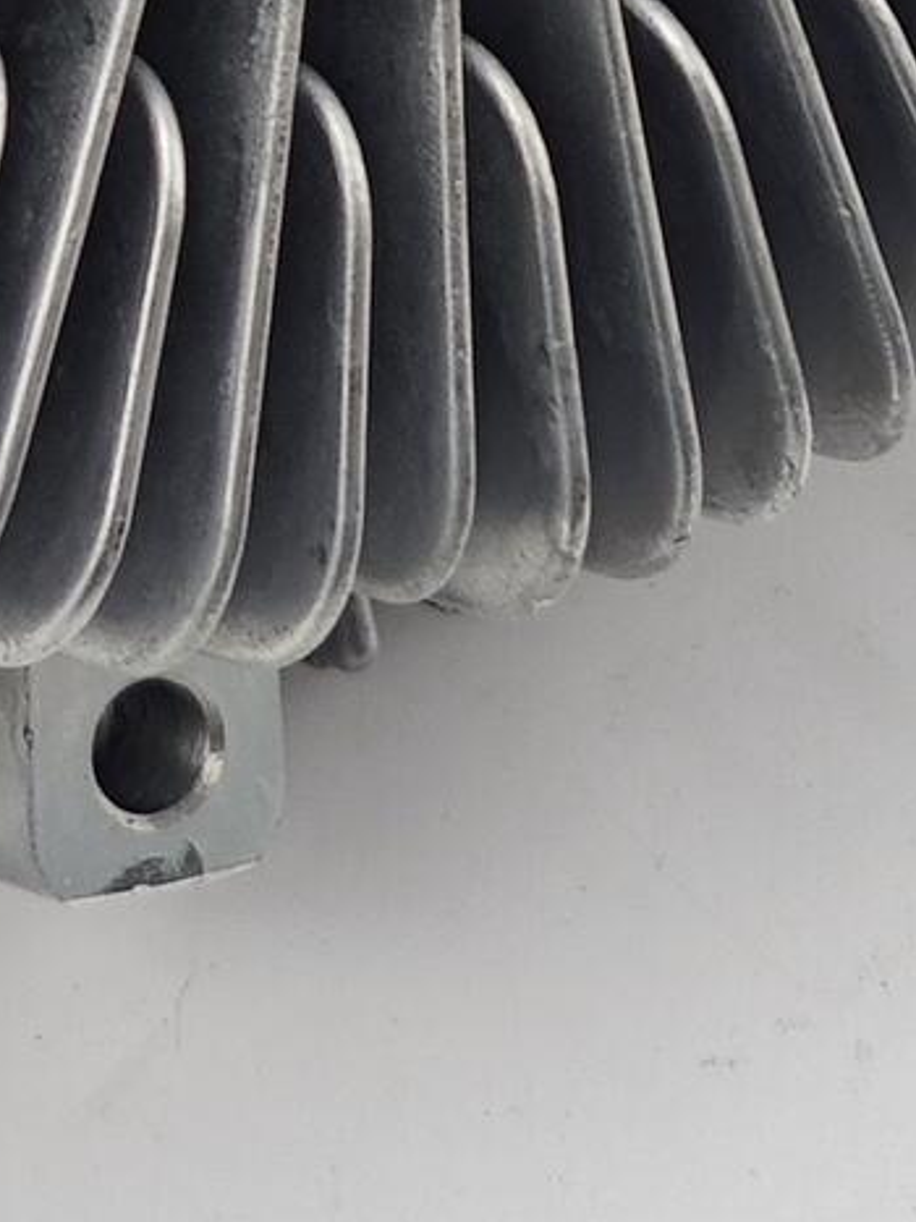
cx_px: -394
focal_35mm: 242
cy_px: -1043
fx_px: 8542
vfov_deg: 7.9
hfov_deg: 6.1
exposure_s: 1/370
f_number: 1.42
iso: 50
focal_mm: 6.68
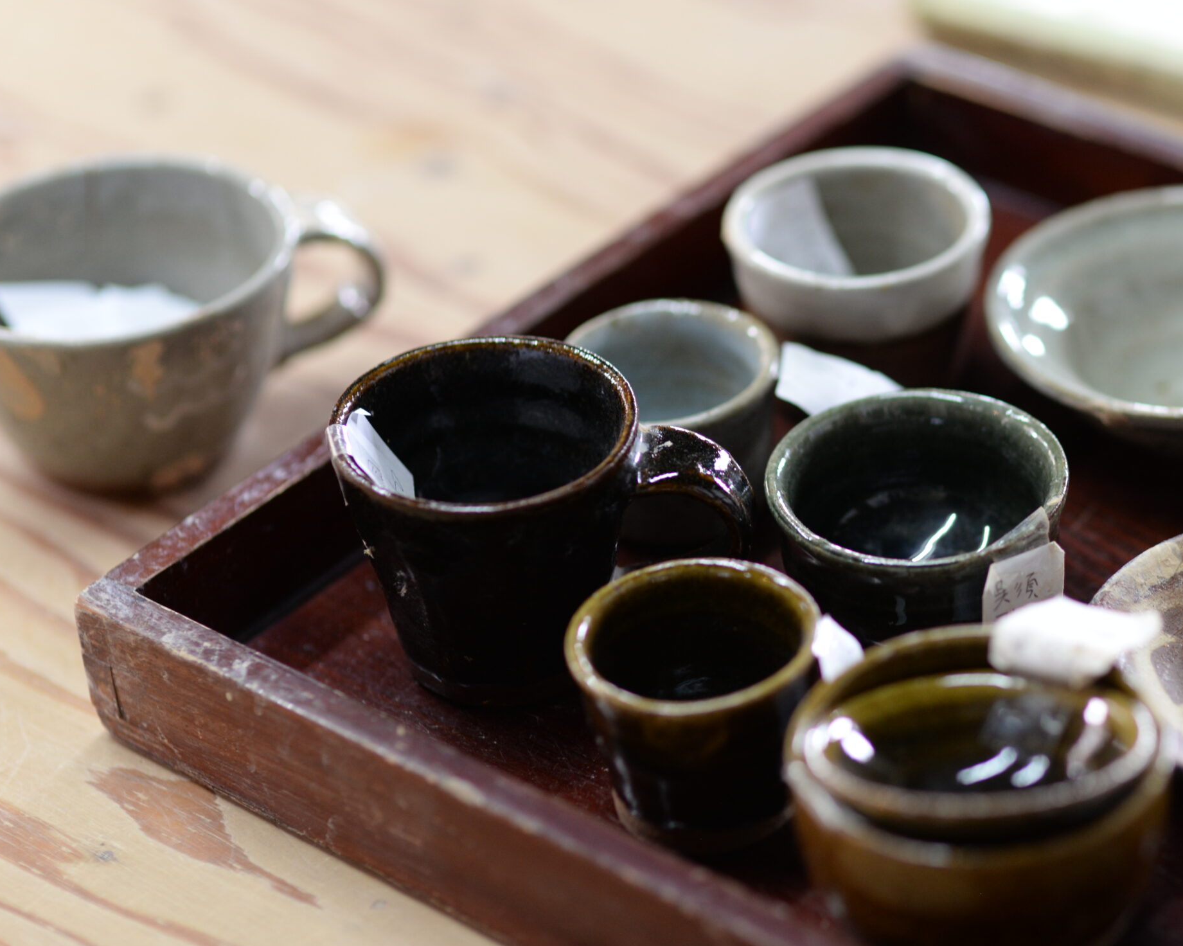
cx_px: 815
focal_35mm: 111
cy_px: 449
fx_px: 3886
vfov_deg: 13.9
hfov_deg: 17.3
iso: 800
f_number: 2
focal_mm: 85
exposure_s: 1/125
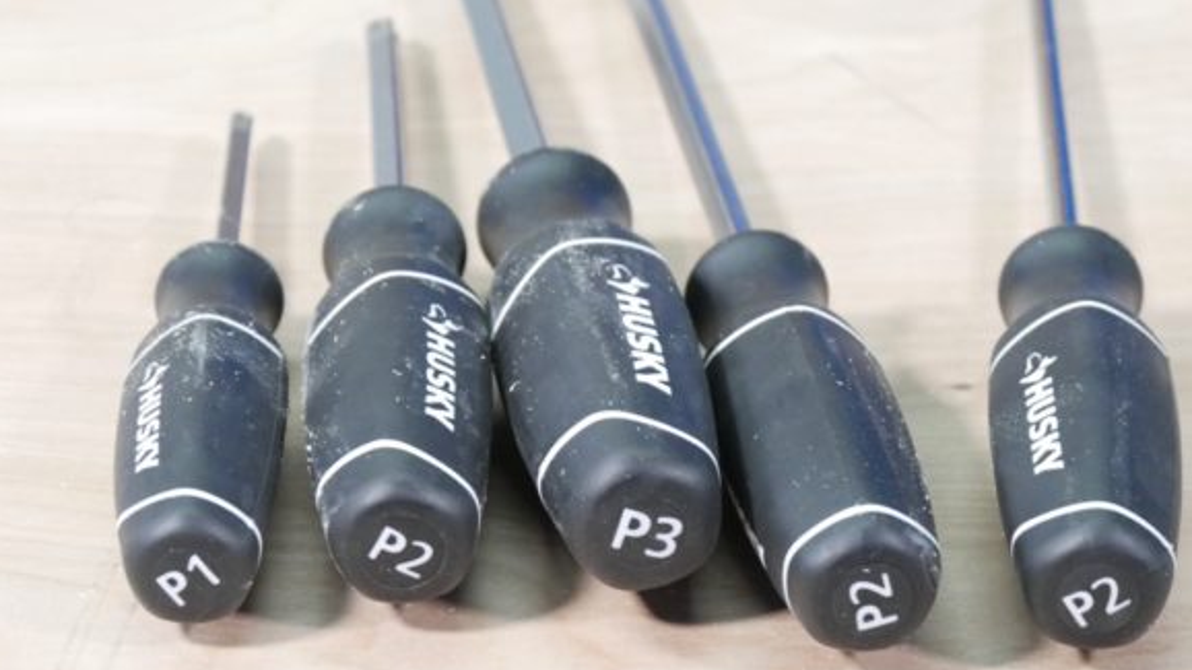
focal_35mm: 160
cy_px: 501
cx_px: 497
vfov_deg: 7.6
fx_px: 5057
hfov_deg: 13.4
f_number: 5.2
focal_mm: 61
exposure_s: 1/50
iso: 3200
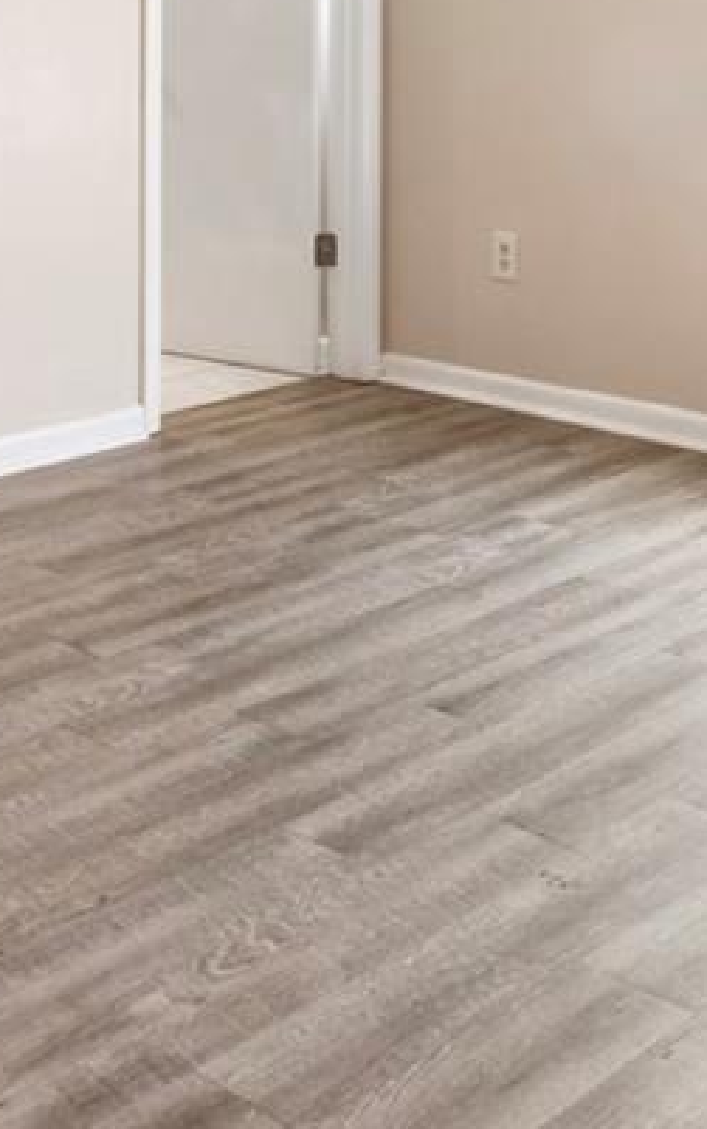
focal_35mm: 61
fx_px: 1879
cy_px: -73
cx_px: 138
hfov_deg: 21.1
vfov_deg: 30.4
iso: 320
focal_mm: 10
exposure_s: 1.3
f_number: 13
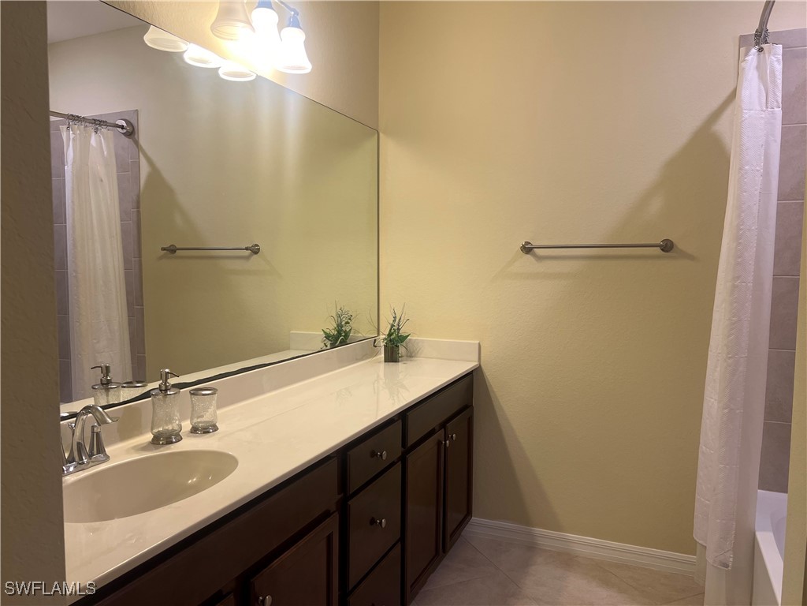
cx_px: 404
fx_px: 606
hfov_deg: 67.3
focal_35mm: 26
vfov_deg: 53.1
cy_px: 303
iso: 125
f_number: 1.5
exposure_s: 1/120
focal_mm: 5.7
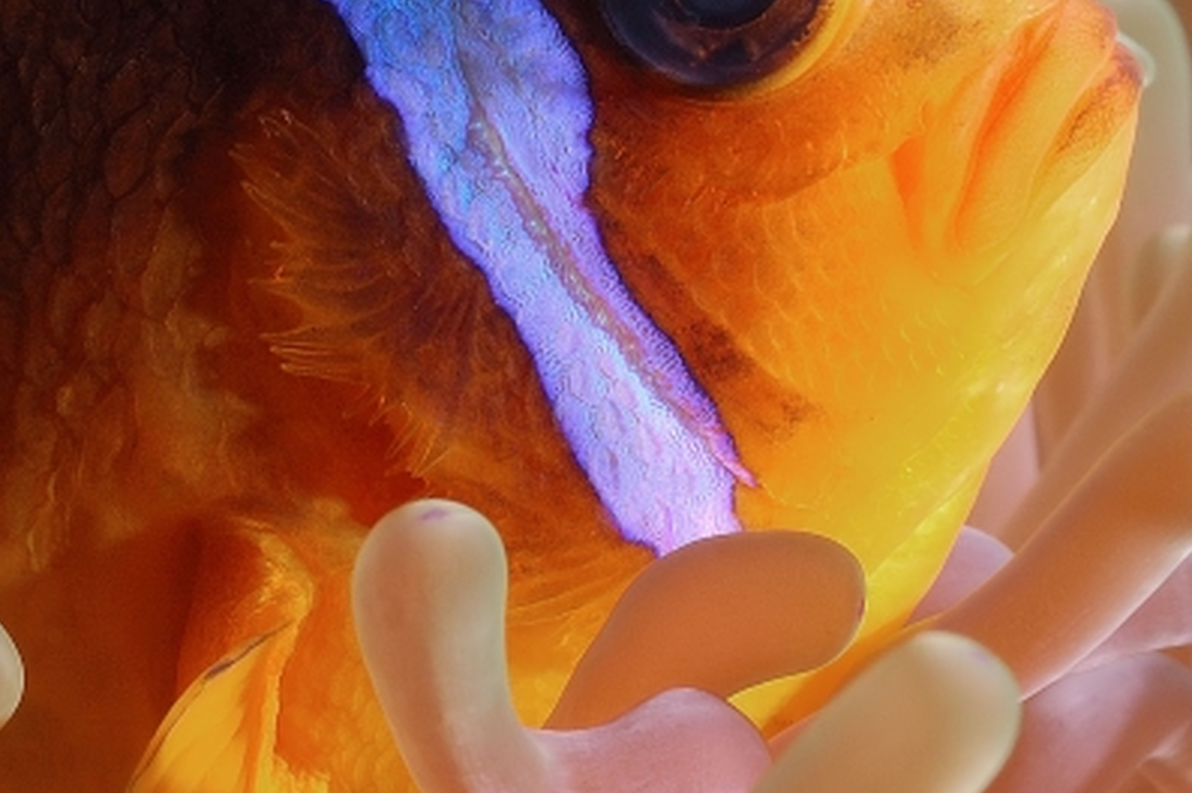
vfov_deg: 7.2
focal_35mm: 189
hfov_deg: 10.9
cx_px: 456
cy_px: 158
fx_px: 6253
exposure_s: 1/125
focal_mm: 50
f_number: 14
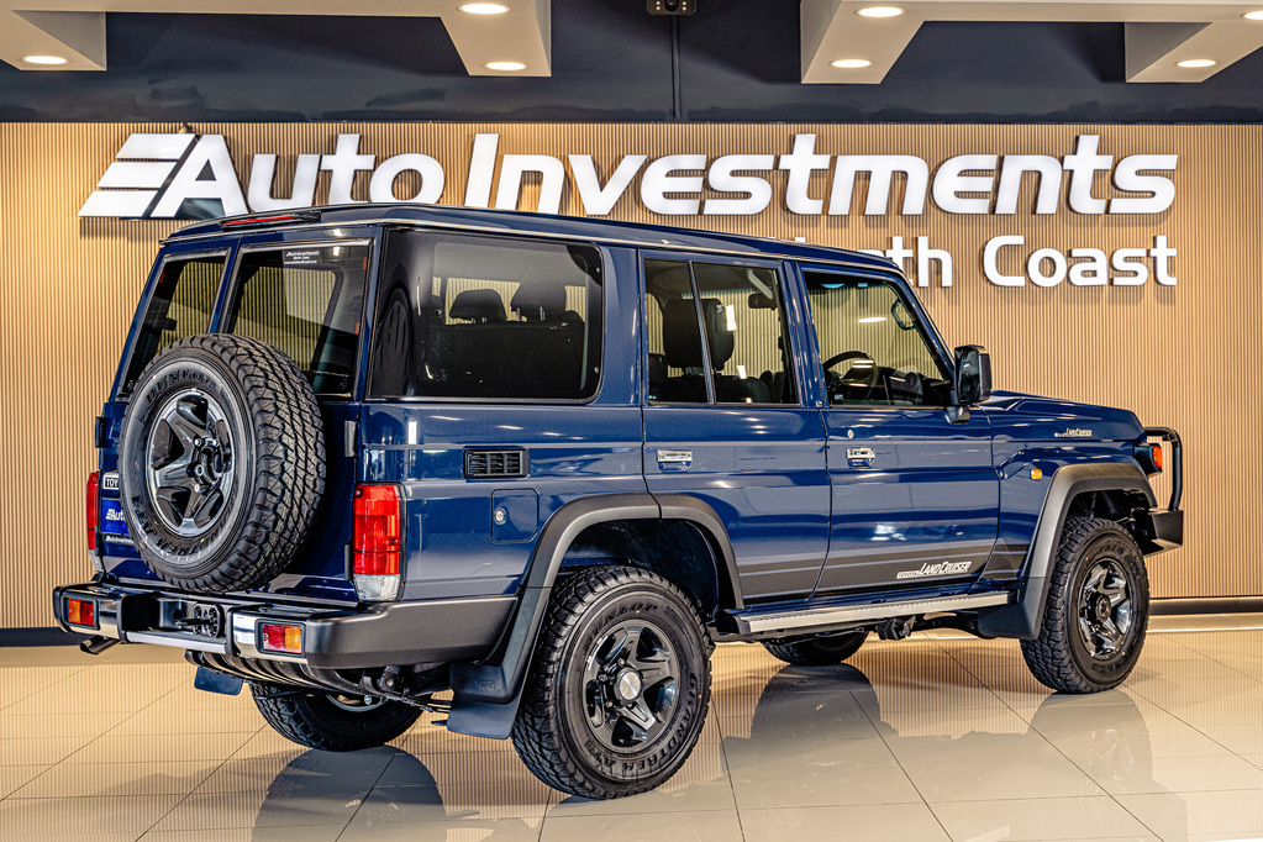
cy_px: 421
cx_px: 632
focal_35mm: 54
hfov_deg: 36.9
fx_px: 1894
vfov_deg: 25.1
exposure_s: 1/125
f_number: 4
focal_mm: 54
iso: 640
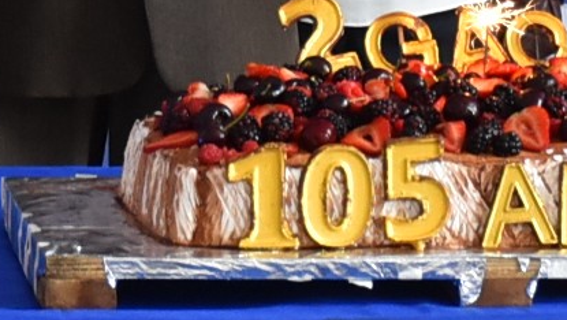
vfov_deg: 3.6
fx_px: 5115
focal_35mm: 340
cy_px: 94
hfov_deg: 6.3
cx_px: 100
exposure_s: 1/60
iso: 800
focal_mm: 30
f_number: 4
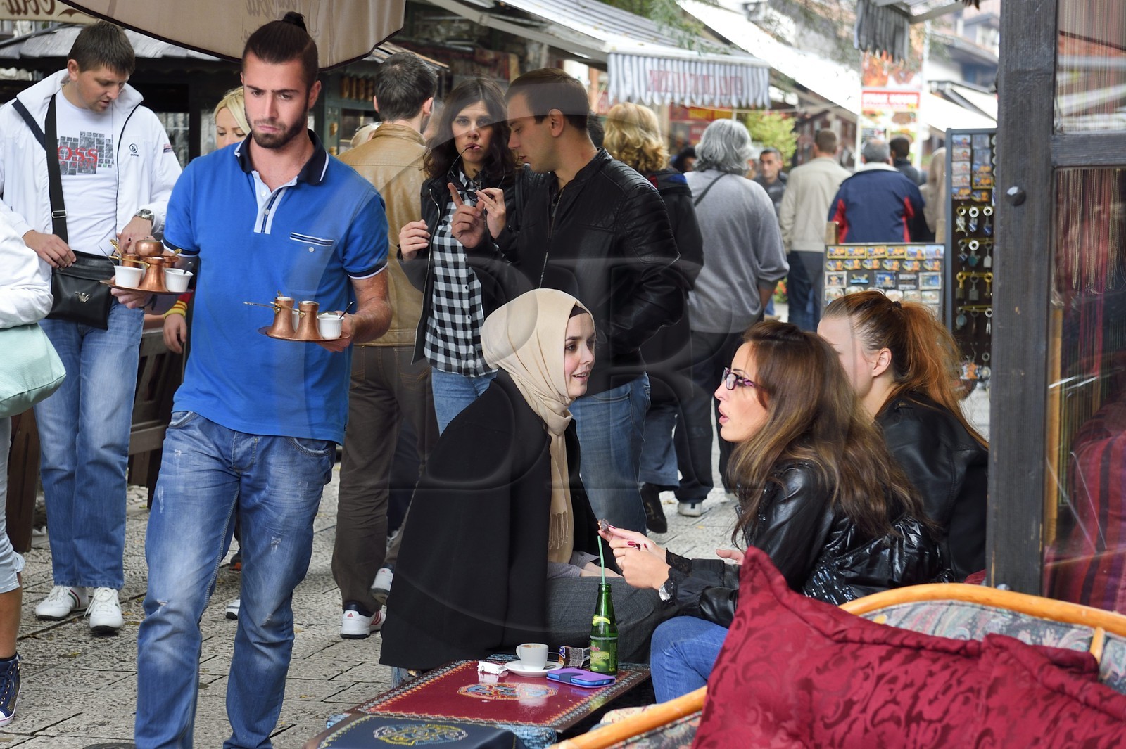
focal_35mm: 62
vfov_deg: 21.9
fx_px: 1938
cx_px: 563
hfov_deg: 32.4
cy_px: 374
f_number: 5
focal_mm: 62
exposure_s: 1/160
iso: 800
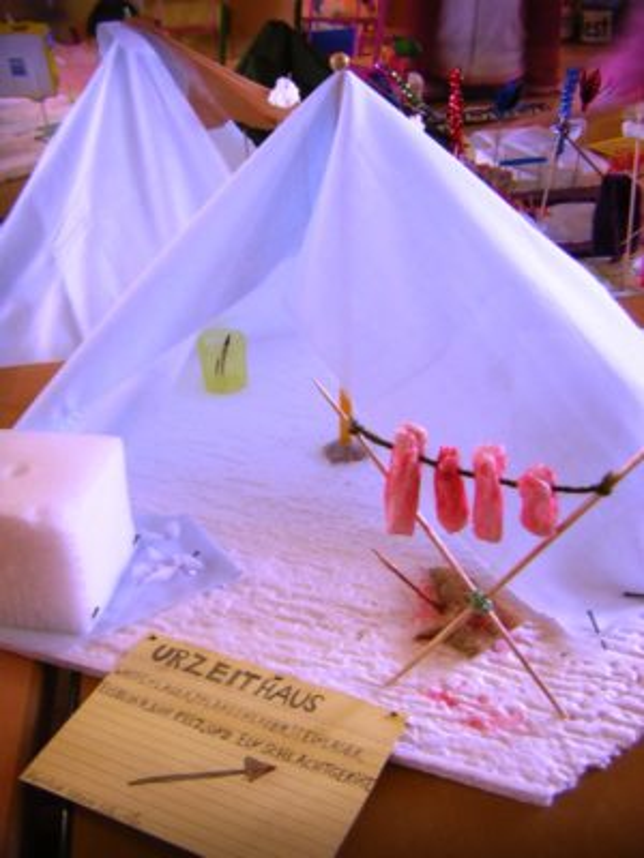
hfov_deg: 39.7
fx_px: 893
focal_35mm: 36
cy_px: 429
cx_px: 322
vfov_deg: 51.4
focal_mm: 4.7
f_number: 2.6
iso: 162
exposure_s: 1/3.4
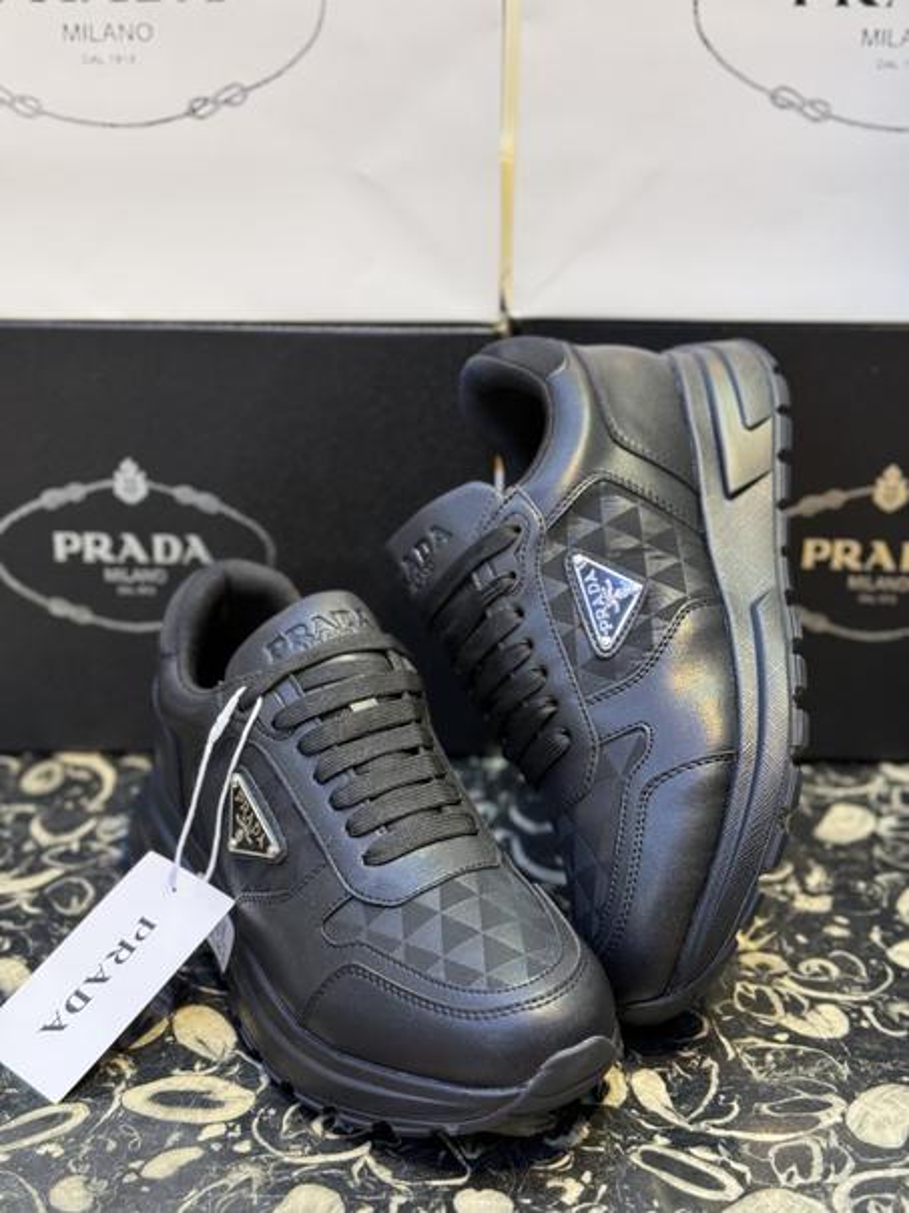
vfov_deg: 39.7
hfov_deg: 30.3
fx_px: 1681
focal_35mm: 48
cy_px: 606
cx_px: 454
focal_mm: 6.76
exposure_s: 1/100
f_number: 1.78
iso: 125
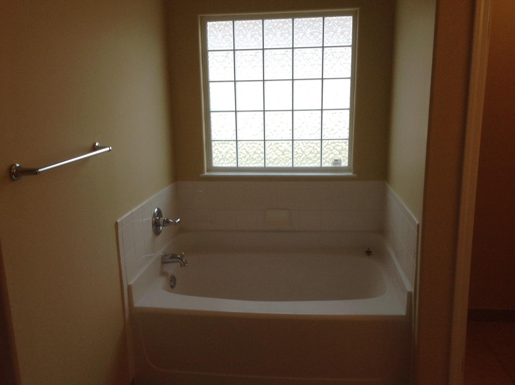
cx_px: 258
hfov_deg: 52.7
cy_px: 192
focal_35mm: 35
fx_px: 520
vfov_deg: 40.6
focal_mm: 4.28
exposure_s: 1/120
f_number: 2.4
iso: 100
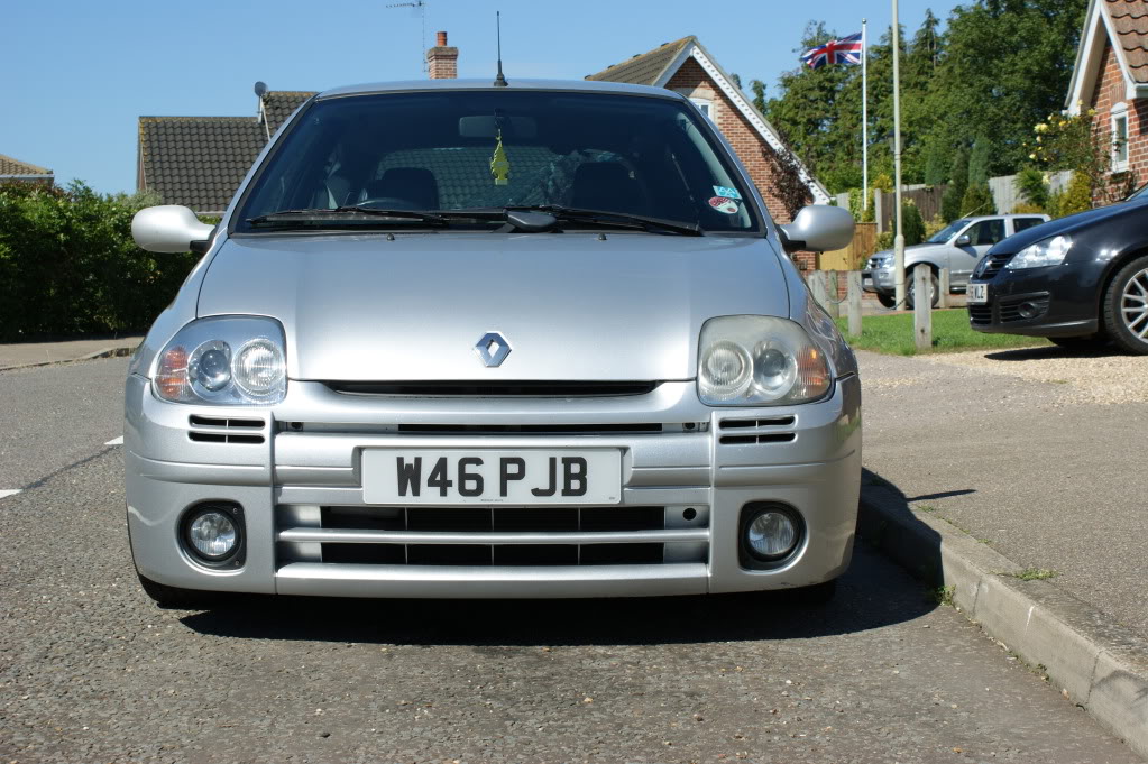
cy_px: 382
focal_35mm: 60
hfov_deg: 33.4
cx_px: 574
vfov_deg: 22.6
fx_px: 1912
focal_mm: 40
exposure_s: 1/200
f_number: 9
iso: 100
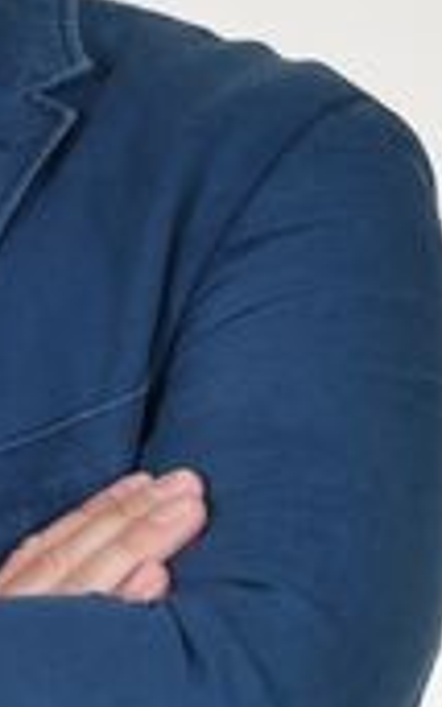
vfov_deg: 8.7
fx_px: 4622
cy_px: 269
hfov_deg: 5.4
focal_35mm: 240
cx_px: -215
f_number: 5.6
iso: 100
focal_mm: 45
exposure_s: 1/160
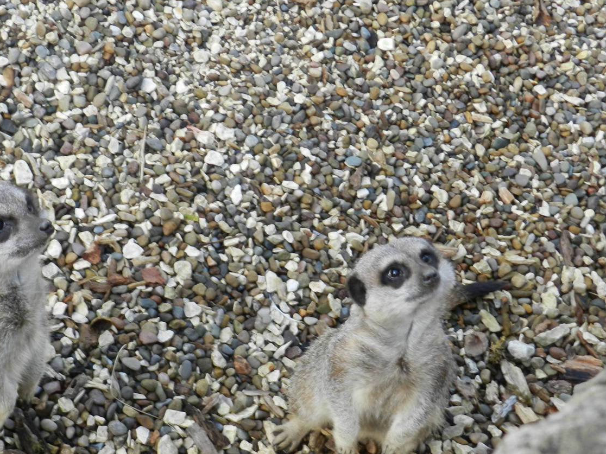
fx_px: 1330
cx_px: 205
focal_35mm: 76
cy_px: 315
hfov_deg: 25.5
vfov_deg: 19.3
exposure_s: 1/100
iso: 160
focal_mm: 9.4
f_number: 4.4
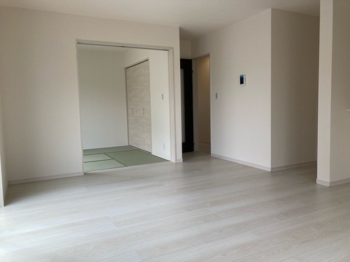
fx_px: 283
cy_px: 131
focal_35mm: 28
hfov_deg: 63.4
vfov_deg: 49.7
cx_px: 175
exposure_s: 1/121
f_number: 1.8
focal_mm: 3.99
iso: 25
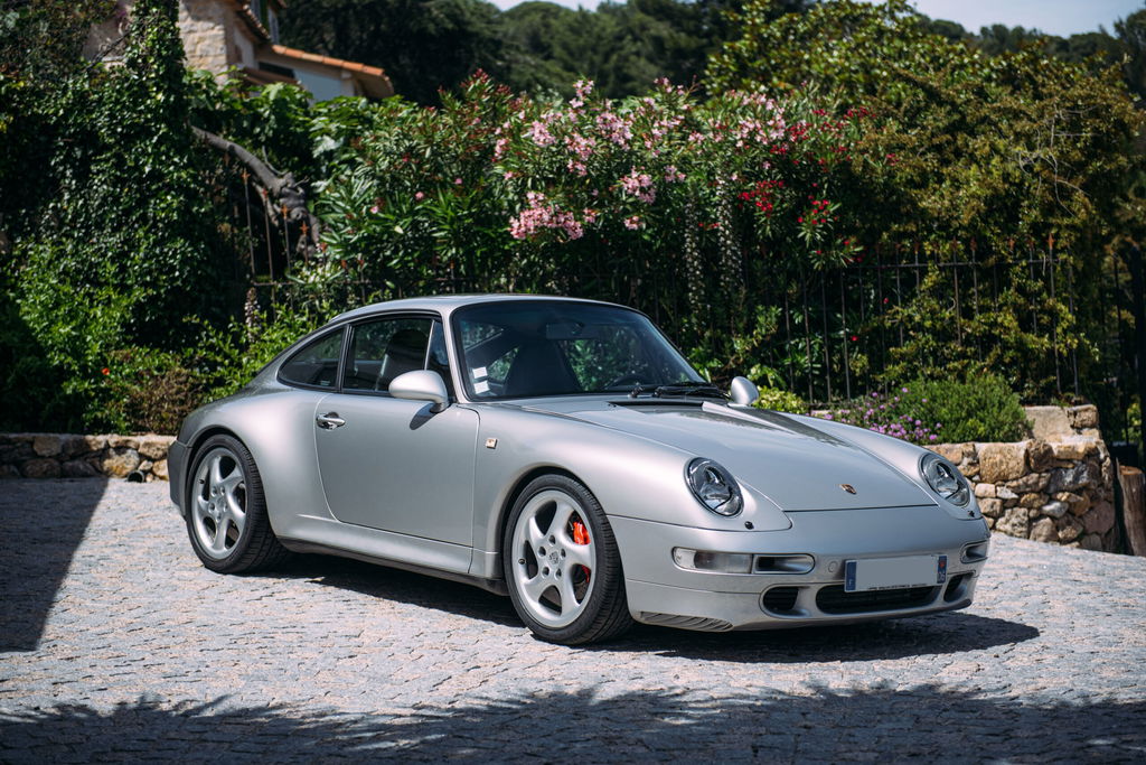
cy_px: 382
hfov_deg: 28.8
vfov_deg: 19.5
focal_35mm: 70
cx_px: 573
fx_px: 2228
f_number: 3.2
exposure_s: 1/2000
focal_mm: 70
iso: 250
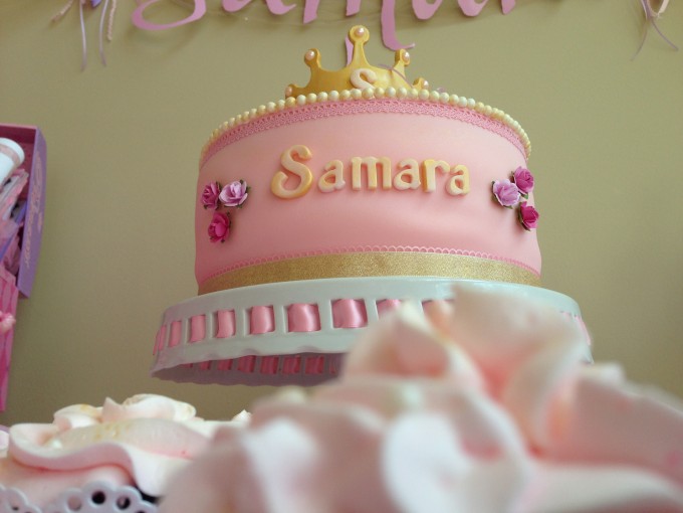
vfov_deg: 42.9
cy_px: 256
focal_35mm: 33
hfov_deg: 55.4
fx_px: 651
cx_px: 342
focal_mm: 4.13
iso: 50
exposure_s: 1/154
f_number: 2.4
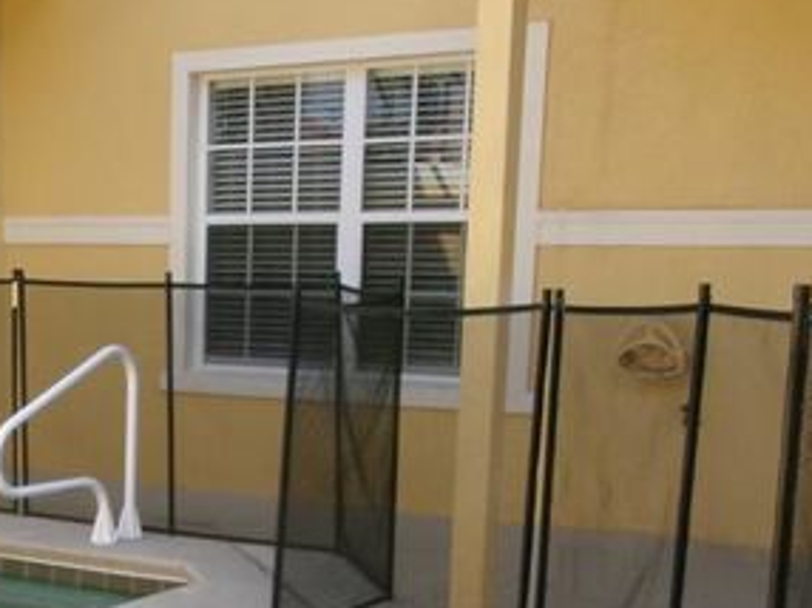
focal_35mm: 69
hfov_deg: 26.7
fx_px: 1617
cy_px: 594
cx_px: 7
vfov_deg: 20.7
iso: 100
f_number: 3.9
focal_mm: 5.1
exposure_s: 1/105
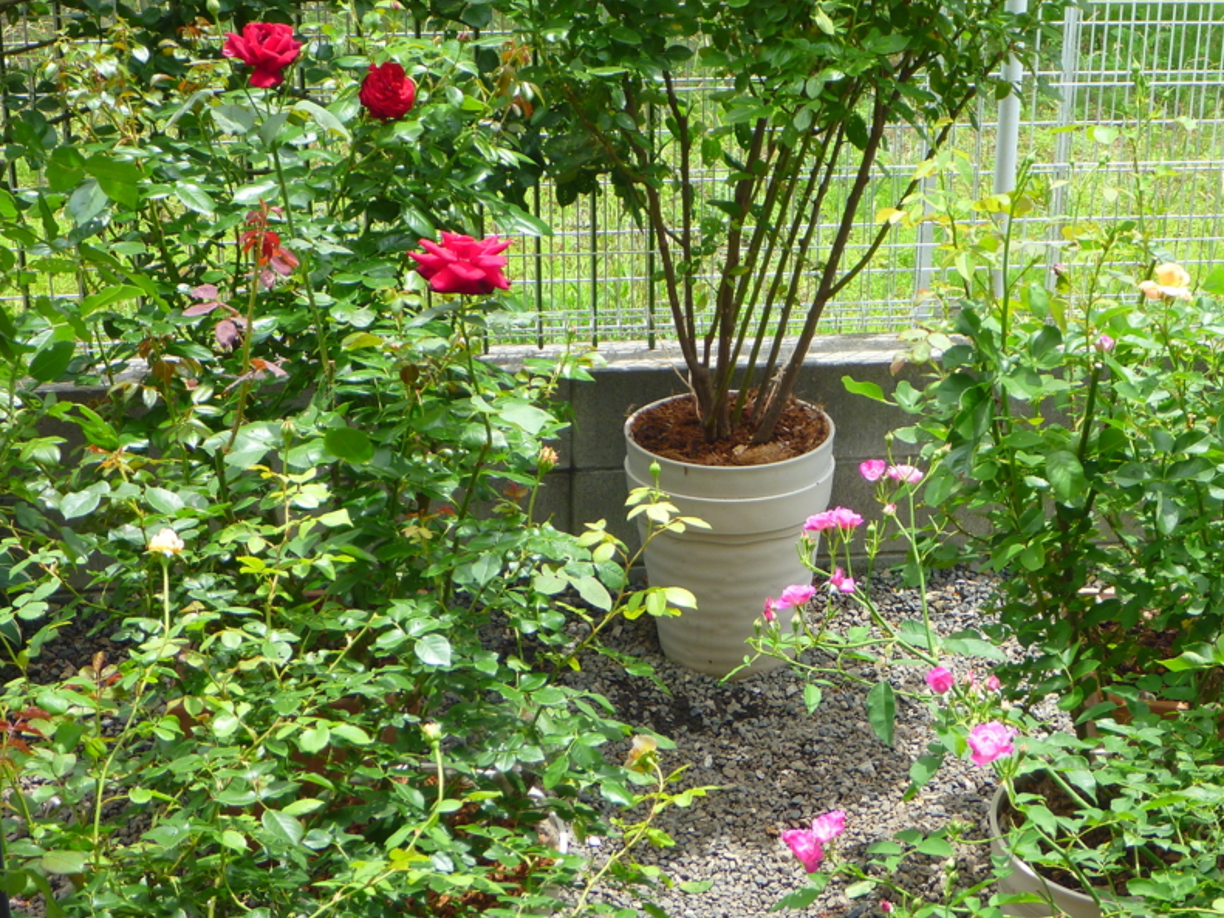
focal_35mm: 66
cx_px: 791
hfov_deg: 29.2
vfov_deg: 22.2
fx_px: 2333
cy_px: 491
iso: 80
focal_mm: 9.1
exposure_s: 1/80
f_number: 4.7
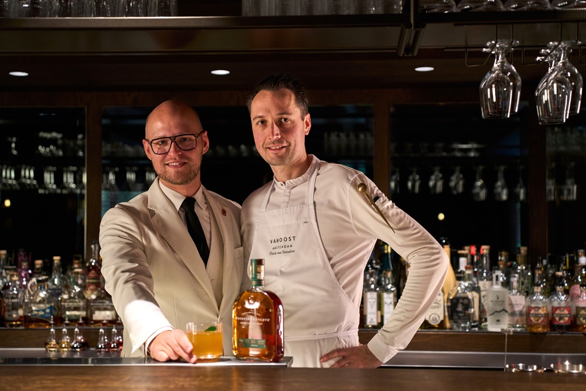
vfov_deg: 23.4
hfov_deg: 34.5
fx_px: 944
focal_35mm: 58
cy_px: 196
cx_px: 293
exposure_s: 1/200
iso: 2000
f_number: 2.8
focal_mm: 58
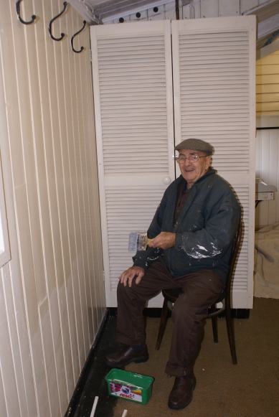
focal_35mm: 36
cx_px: 140
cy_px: 208
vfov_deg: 53.1
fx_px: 417
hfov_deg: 37.0
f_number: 5.6
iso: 400
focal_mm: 24
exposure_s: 1/60
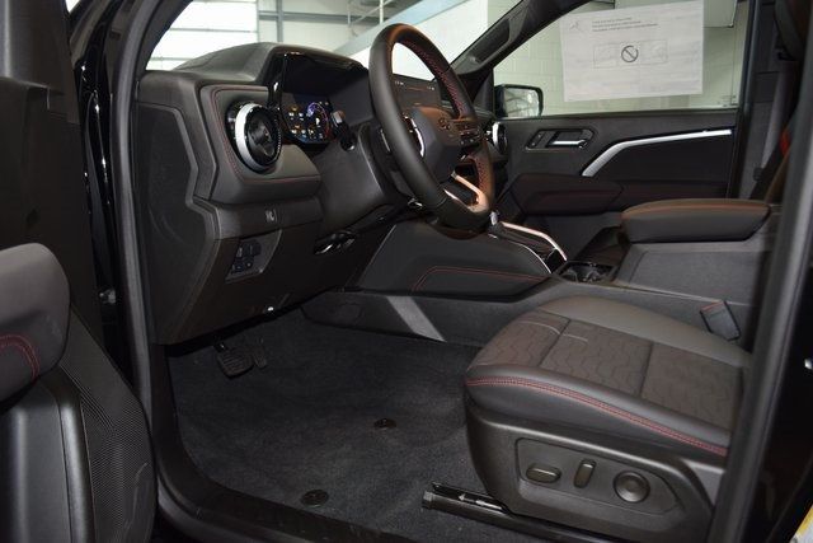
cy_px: 272
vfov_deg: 48.0
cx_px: 406
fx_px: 610
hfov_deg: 67.4
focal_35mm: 27
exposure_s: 1/30
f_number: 3.5
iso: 640
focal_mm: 18
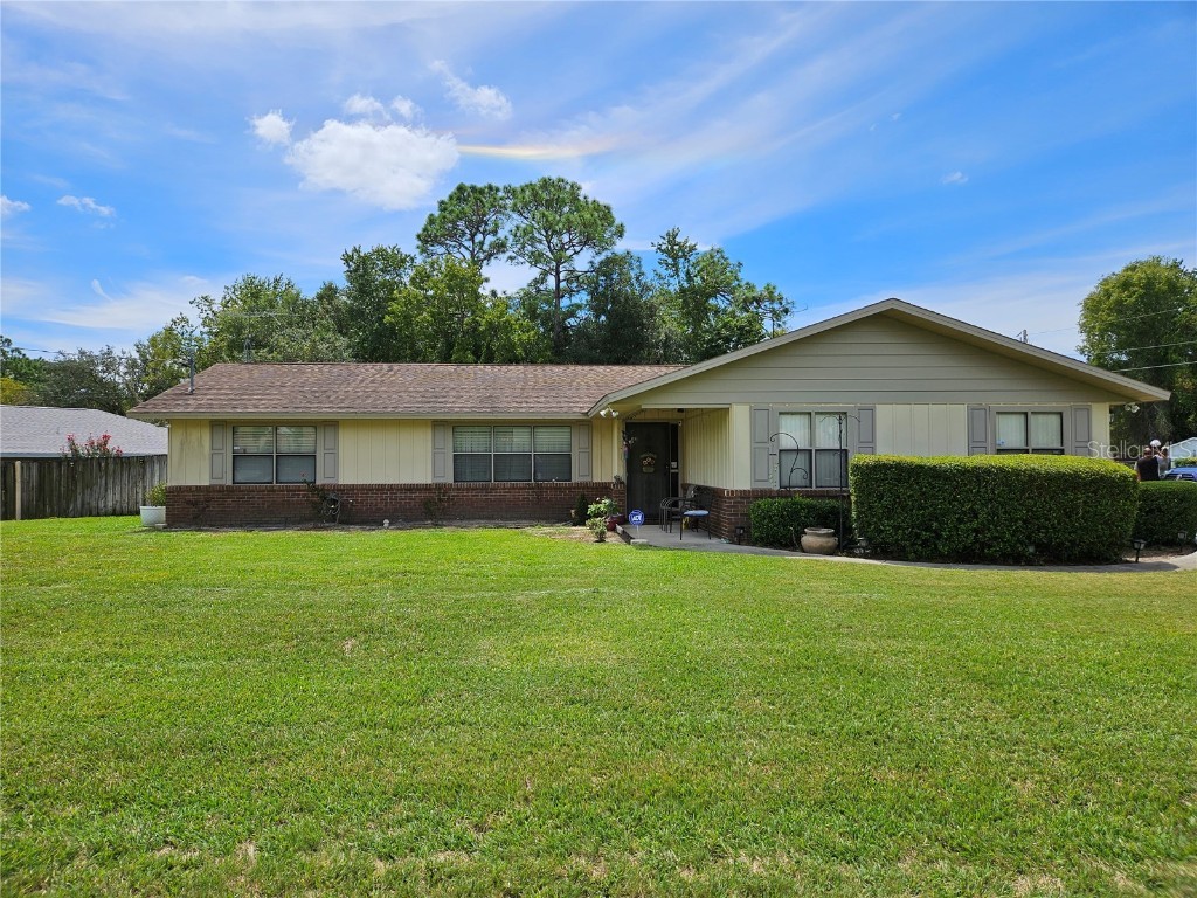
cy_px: 449
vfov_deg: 58.9
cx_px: 598
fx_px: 795
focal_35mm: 23
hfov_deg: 73.9
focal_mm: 5.4
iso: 25
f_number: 1.8
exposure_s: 1/2327
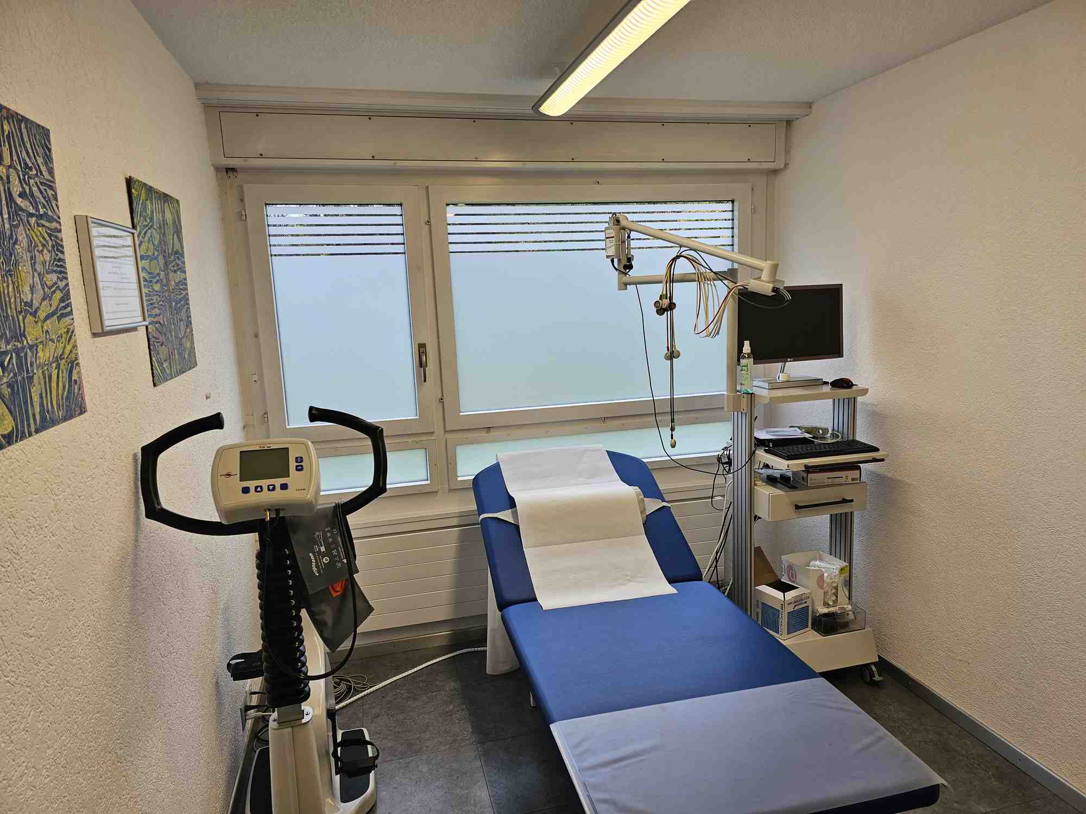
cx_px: 543
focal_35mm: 23
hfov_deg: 73.9
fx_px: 722
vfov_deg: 58.9
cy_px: 407
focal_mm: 6.3
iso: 40
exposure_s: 1/100
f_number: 1.7
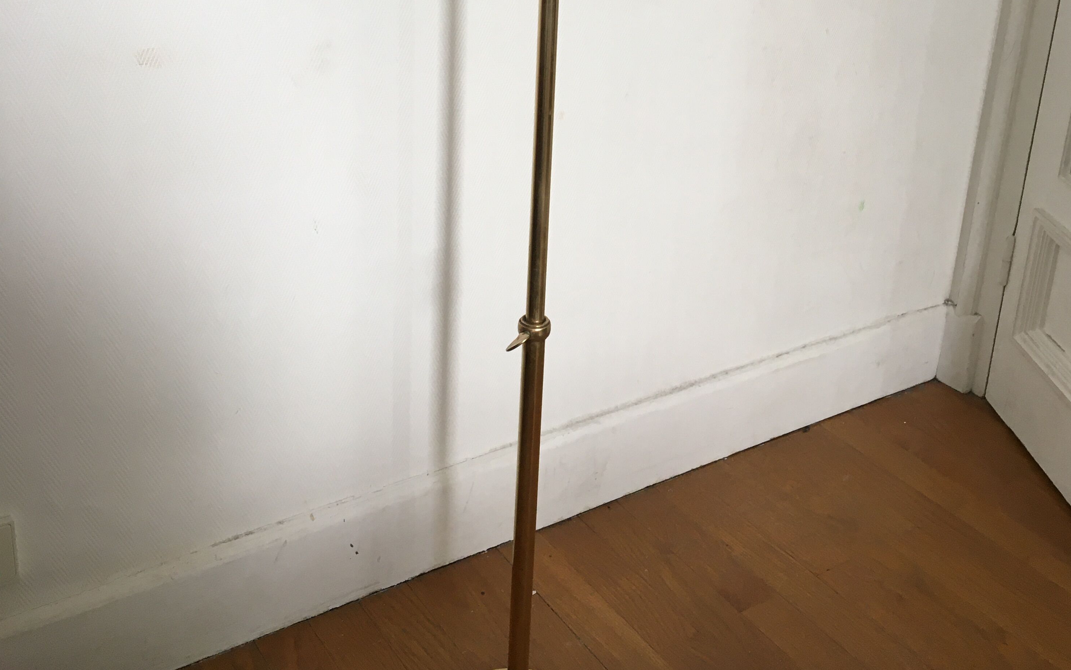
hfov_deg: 47.2
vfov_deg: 29.9
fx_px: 1226
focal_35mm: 42
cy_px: 138
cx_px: 547
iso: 64
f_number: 2.2
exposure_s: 1/33
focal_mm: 4.15
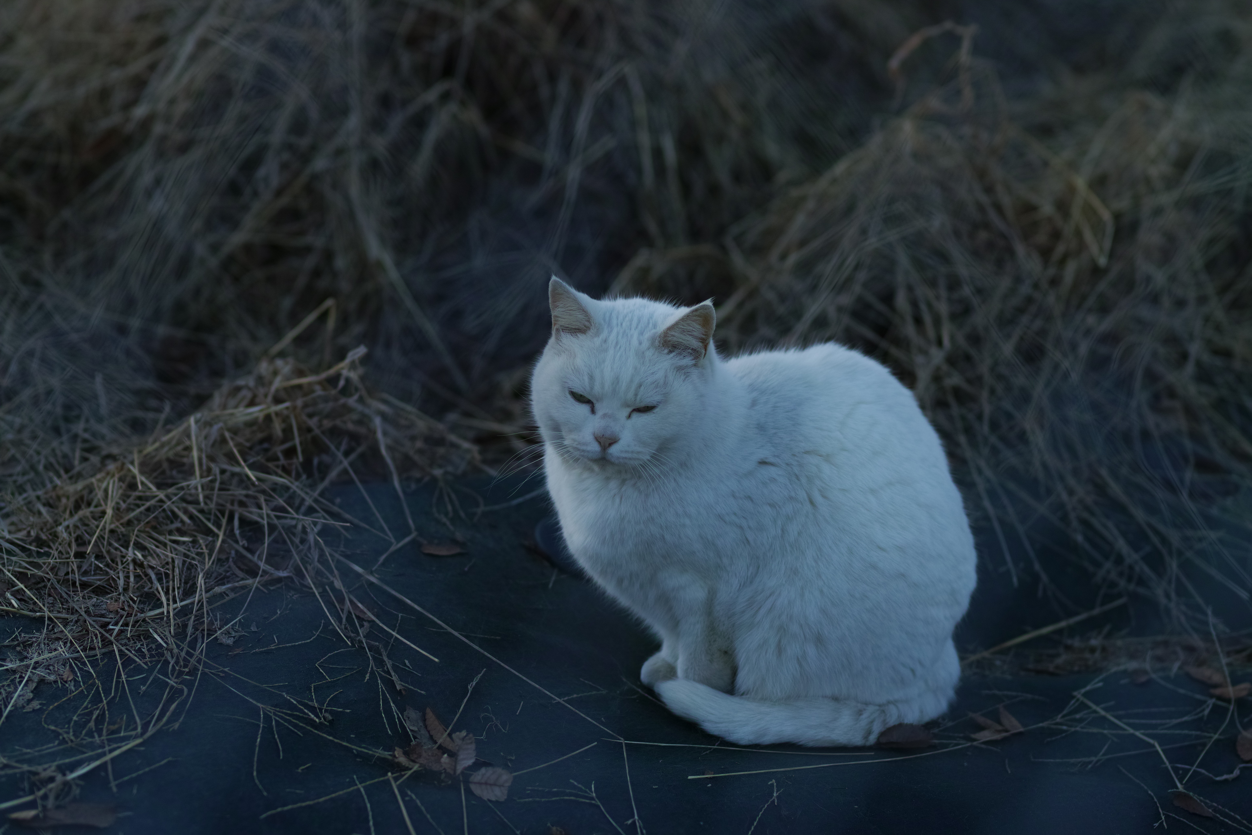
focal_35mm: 113
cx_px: 626
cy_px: 418
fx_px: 3930
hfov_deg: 18.1
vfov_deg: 12.1
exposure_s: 1/1600
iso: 100
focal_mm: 85
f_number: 2
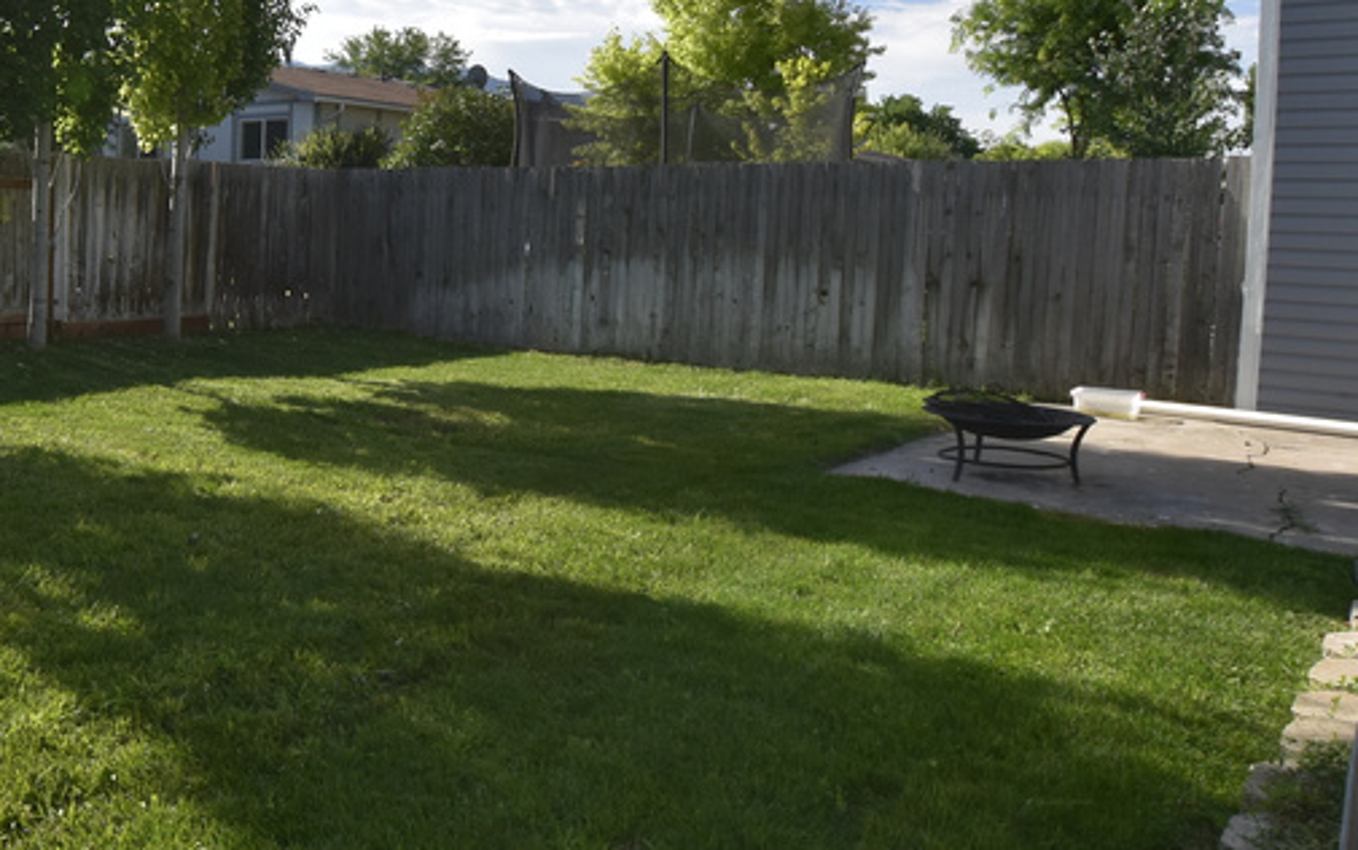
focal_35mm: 31
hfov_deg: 56.2
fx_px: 1148
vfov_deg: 40.0
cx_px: 245
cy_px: 265
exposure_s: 1/350
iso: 400
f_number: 11
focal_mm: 10
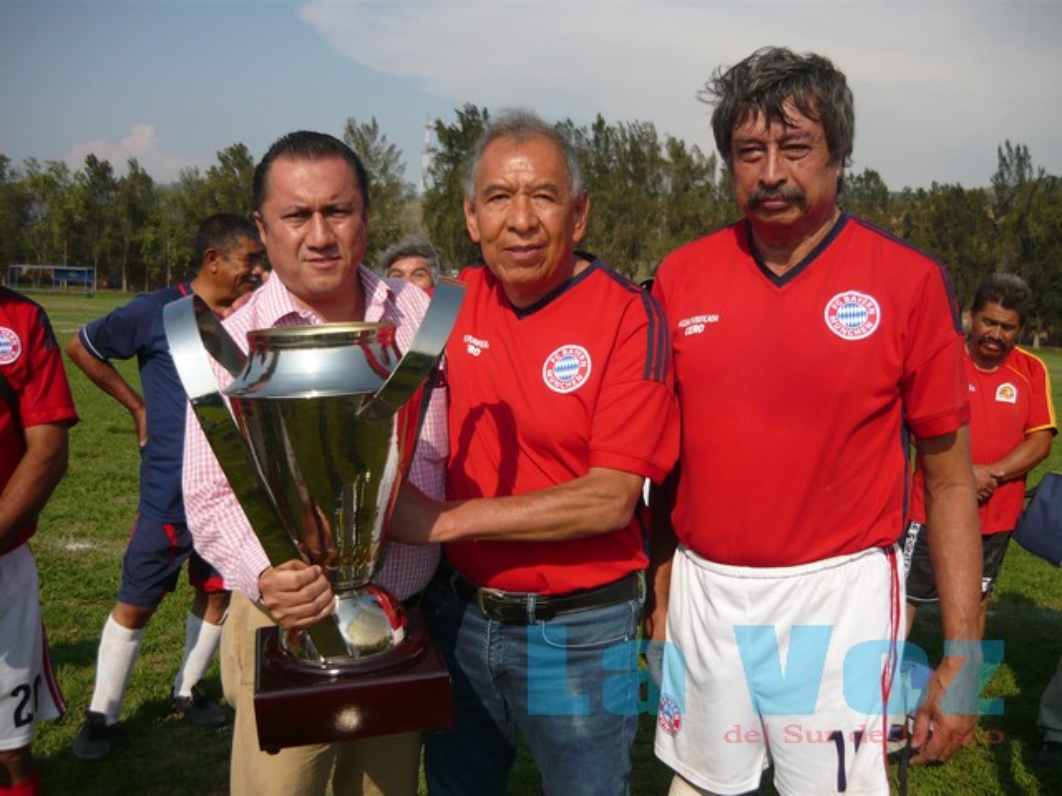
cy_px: 398
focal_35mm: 33
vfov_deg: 42.9
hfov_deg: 55.4
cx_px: 531
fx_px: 1012
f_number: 8
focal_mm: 5.5
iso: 100
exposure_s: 1/320
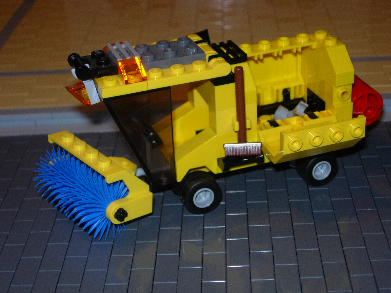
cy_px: 146
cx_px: 197
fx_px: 825
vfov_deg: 20.2
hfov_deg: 26.7
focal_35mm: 73
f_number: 3.7
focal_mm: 14.9
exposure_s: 1/64
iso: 79
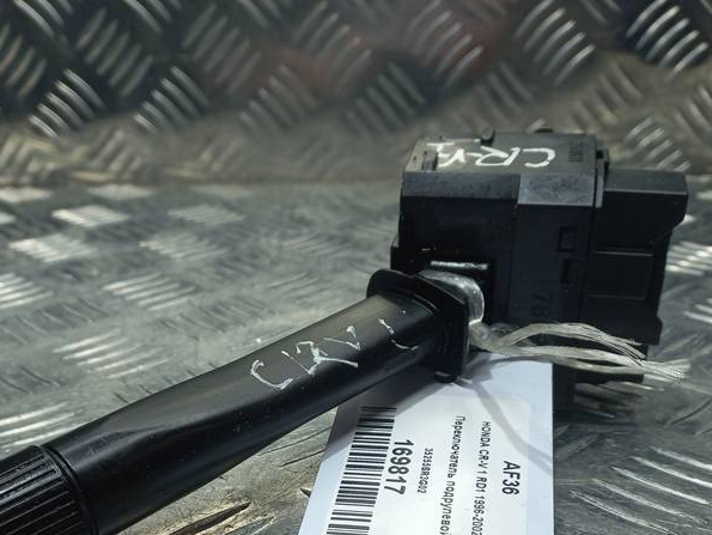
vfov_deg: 32.4
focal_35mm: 43
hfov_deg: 43.8
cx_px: 320
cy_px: 451
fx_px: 885
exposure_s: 1/100
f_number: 1.8
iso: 40
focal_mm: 4.6
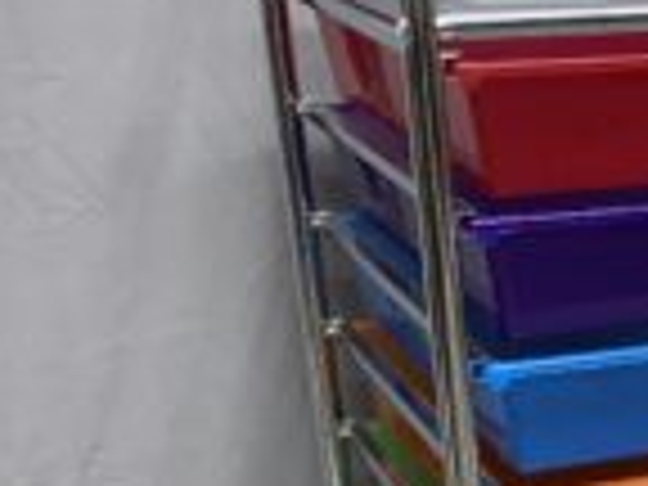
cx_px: 940
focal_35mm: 90
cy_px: 601
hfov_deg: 19.3
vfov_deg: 15.7
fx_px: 1685
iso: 250
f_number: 1.8
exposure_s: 1/60
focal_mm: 4.25
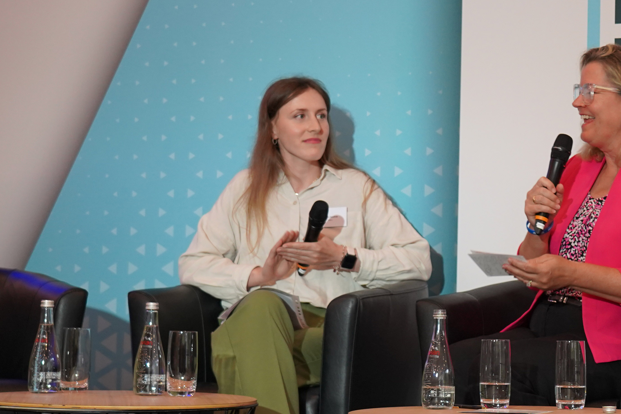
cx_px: 617
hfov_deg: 20.2
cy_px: 234
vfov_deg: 14.0
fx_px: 1690
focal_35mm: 98
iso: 2000
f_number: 4
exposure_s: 1/160
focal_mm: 45
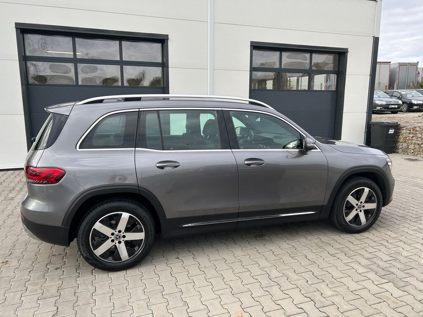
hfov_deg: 67.3
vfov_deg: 53.1
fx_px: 318
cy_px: 158
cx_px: 212
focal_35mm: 26
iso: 50
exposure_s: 1/763
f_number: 1.5
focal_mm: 5.7
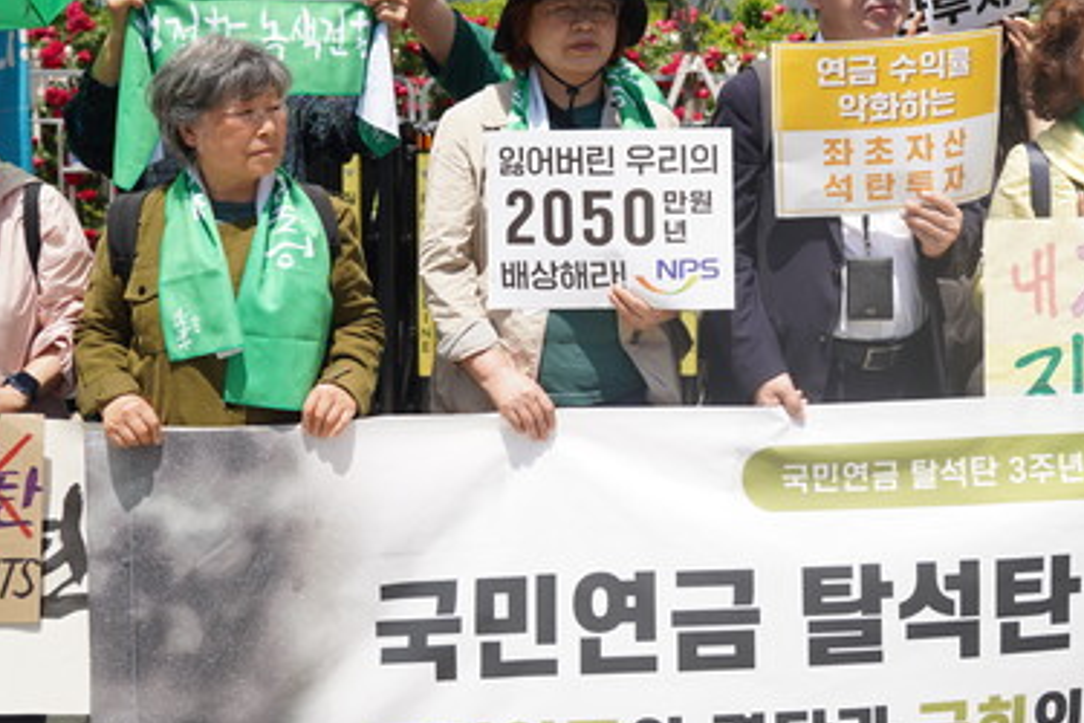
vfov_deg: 24.1
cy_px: 228
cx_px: 812
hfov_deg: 34.9
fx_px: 1686
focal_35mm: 56
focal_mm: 35
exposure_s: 1/1600
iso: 200
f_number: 4
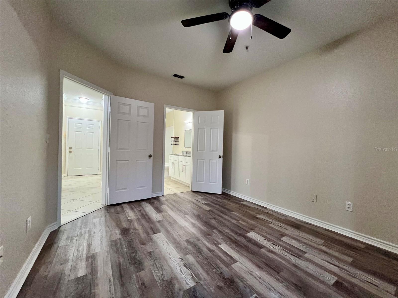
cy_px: 149
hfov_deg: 106.2
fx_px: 149
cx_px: 199
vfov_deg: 89.9
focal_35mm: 13
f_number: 1.8
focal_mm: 1.57
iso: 250
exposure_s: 1/60
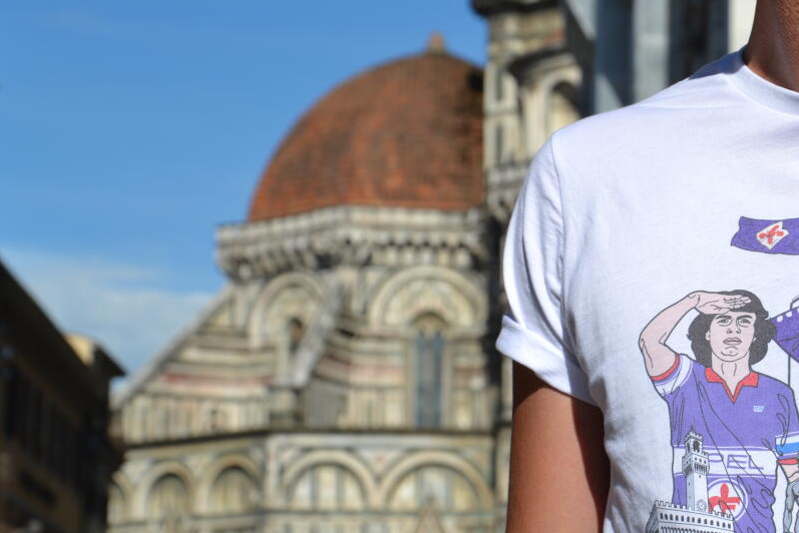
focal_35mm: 149
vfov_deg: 9.2
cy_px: 295
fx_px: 3308
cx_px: 551
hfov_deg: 13.7
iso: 100
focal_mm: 66
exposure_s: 1/320
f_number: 9
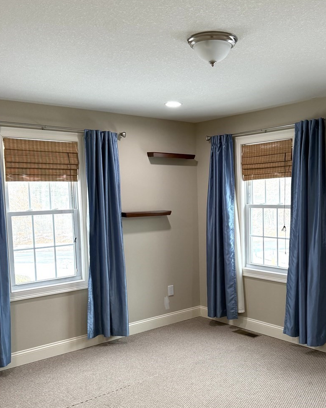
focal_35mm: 37
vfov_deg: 49.0
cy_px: 229
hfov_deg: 39.7
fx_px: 446
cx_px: 217
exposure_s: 1/187
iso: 200
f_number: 1.78
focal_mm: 6.76
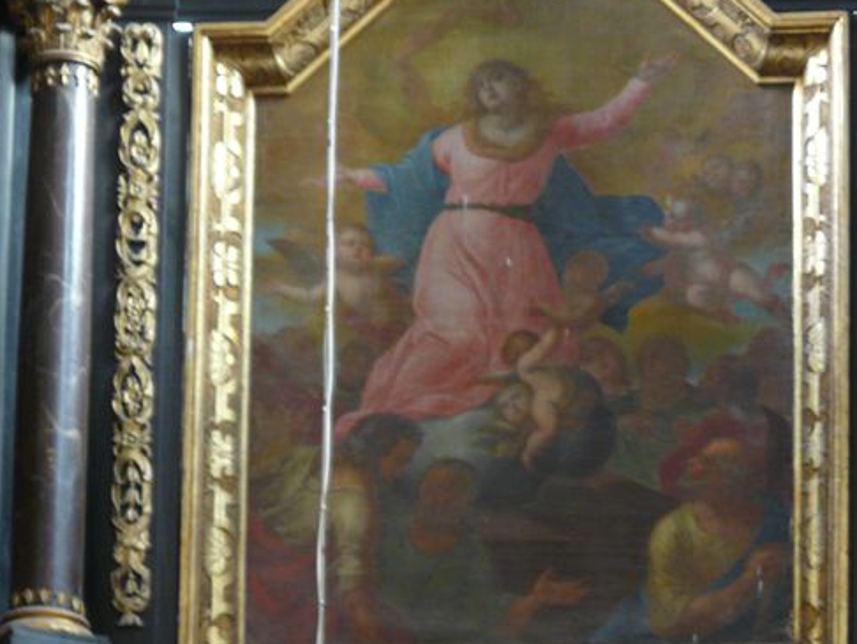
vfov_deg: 3.5
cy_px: 252
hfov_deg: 4.7
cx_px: 594
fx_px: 10478
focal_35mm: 423
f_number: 3.6
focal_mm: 42.2
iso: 200
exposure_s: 1/4
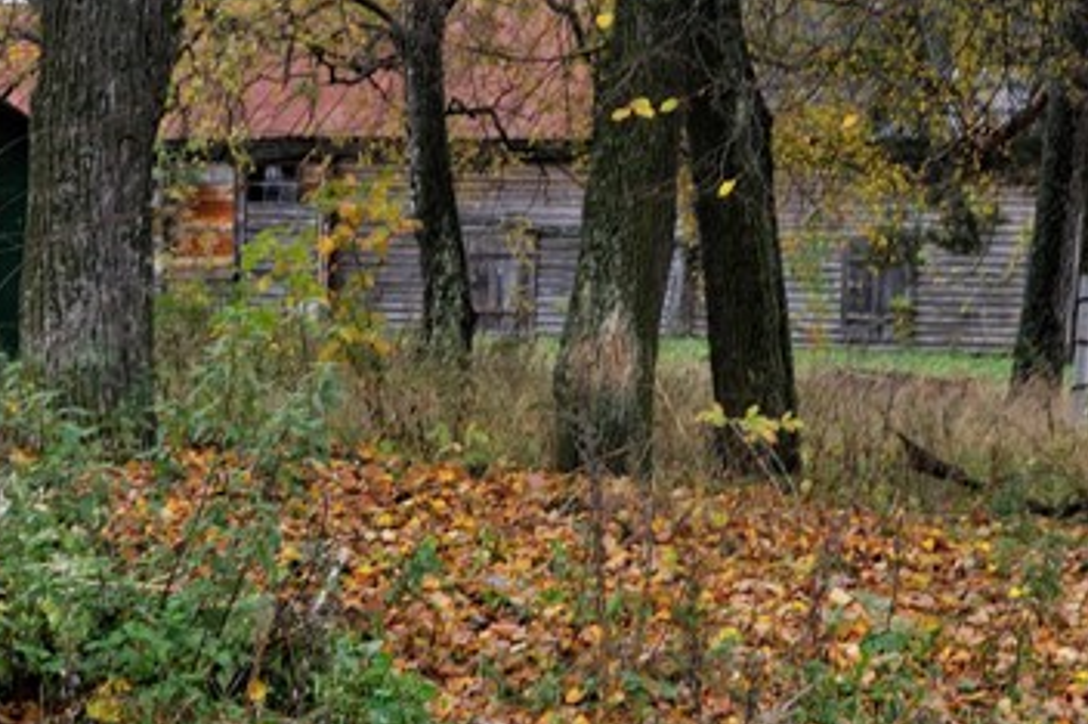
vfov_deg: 14.8
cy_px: 196
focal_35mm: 92
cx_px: 751
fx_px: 2778
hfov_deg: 22.0
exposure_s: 1/100
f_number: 6.3
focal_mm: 24
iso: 320
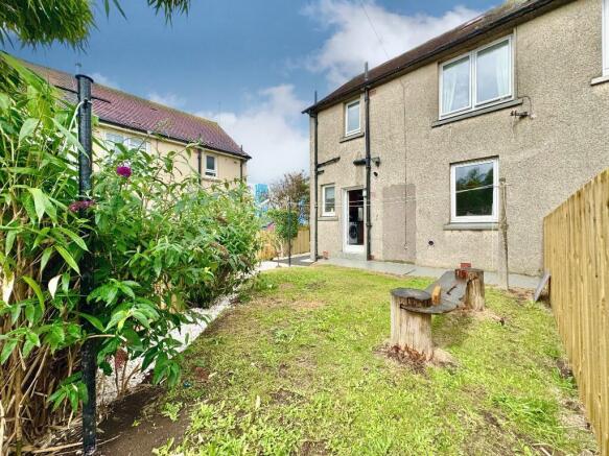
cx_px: 304
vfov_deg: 85.7
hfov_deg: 102.1
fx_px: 246
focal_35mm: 14
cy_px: 228
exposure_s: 1/1789
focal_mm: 2.22
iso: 50
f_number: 2.2
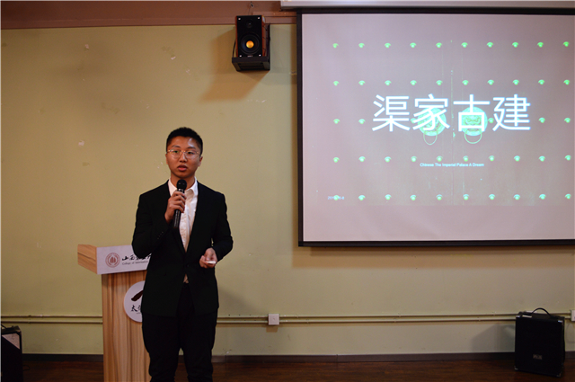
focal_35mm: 33
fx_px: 526
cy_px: 191
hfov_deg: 57.3
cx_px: 288
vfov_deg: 39.9
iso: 400
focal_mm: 22
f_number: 4
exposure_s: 1/15
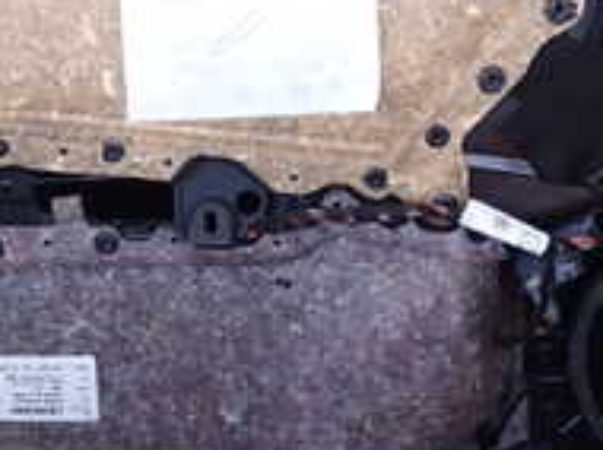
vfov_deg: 18.0
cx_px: 286
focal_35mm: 79
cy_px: -38
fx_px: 1374
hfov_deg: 24.7
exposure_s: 1/100
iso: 100
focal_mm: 4.5
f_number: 2
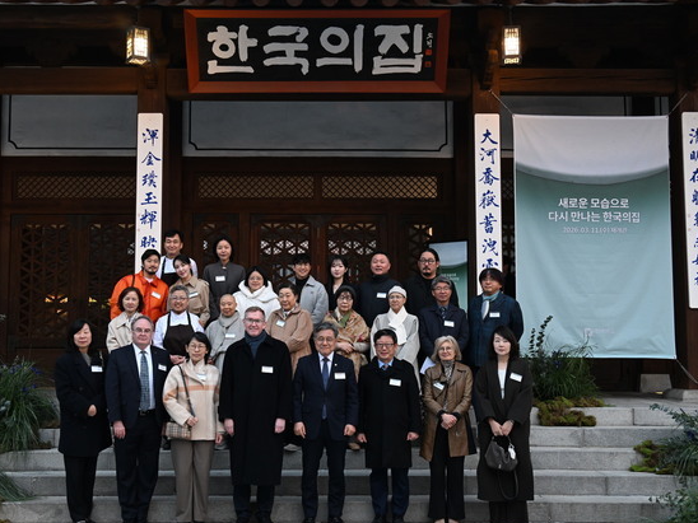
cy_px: 264
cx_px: 313
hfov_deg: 43.8
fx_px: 867
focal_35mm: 43
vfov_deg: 33.6
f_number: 7.1
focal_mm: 39
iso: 1600
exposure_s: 1/160
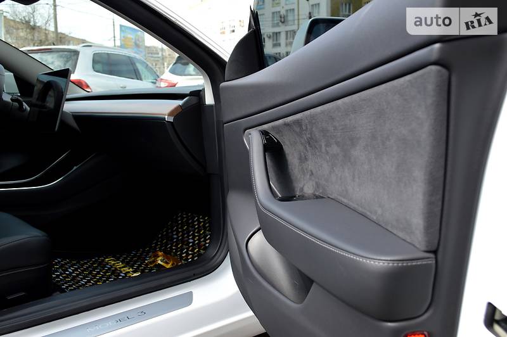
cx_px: 254
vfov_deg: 39.9
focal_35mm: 33
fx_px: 464
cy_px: 168
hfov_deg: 57.3
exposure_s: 1/125
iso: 160
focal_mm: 22
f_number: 5.6
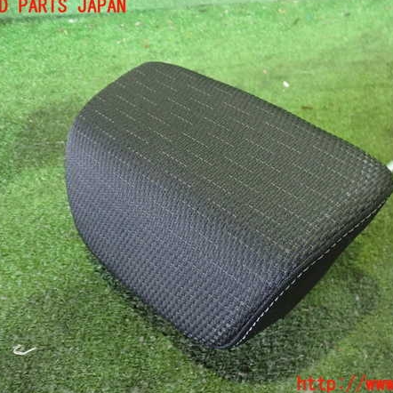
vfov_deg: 46.0
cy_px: 196
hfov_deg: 45.9
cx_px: 231
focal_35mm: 36
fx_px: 462
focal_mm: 5.4
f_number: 2.3
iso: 800
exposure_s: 1/30
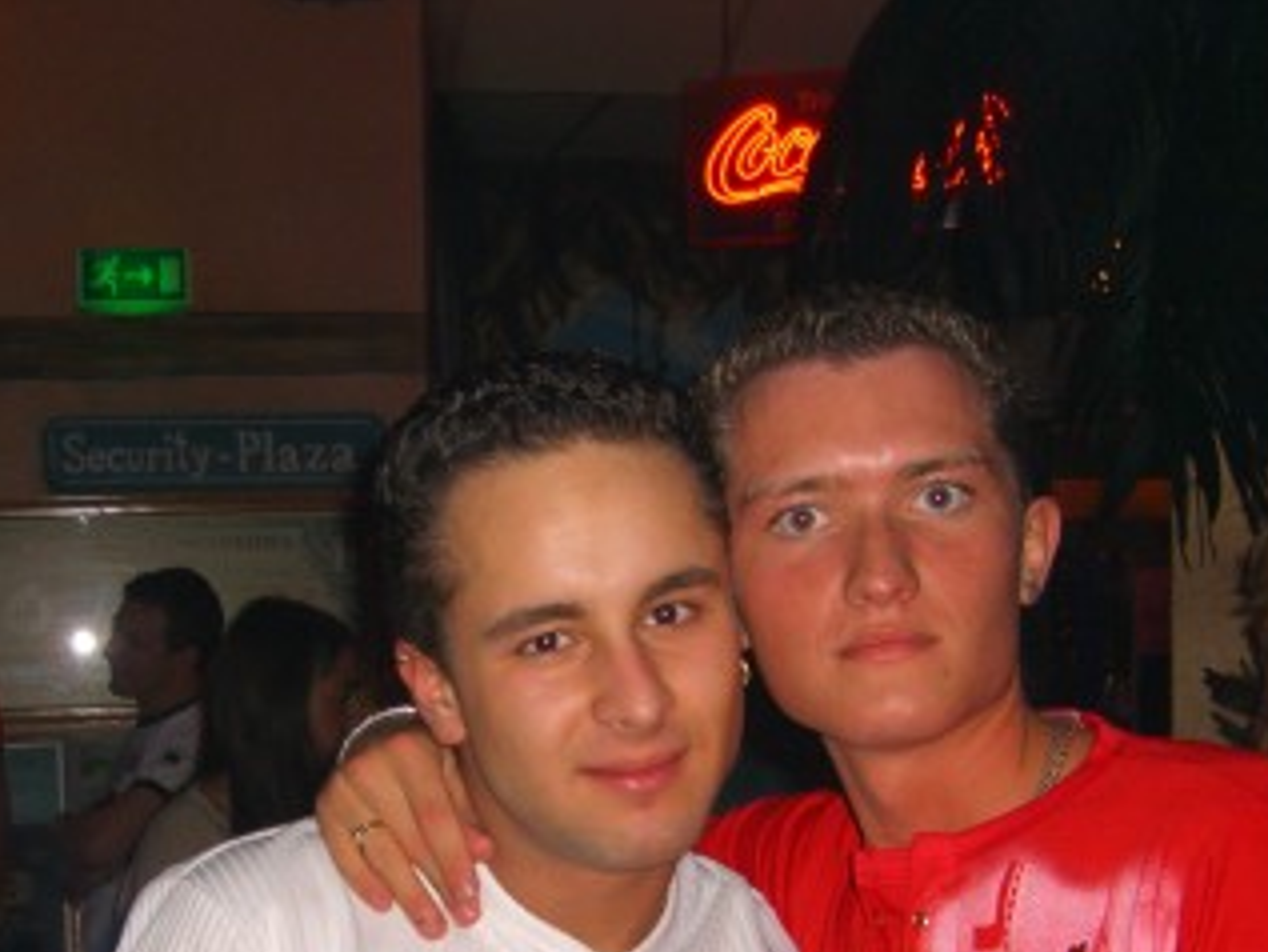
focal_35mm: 72
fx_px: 2638
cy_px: 892
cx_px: 544
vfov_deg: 20.0
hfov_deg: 27.0
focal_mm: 7.9
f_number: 2.8
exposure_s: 1/60
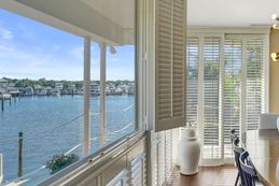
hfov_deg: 62.3
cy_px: 84
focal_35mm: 27
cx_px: 219
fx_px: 209
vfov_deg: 47.9
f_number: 6.3
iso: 1250
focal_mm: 14
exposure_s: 1/500
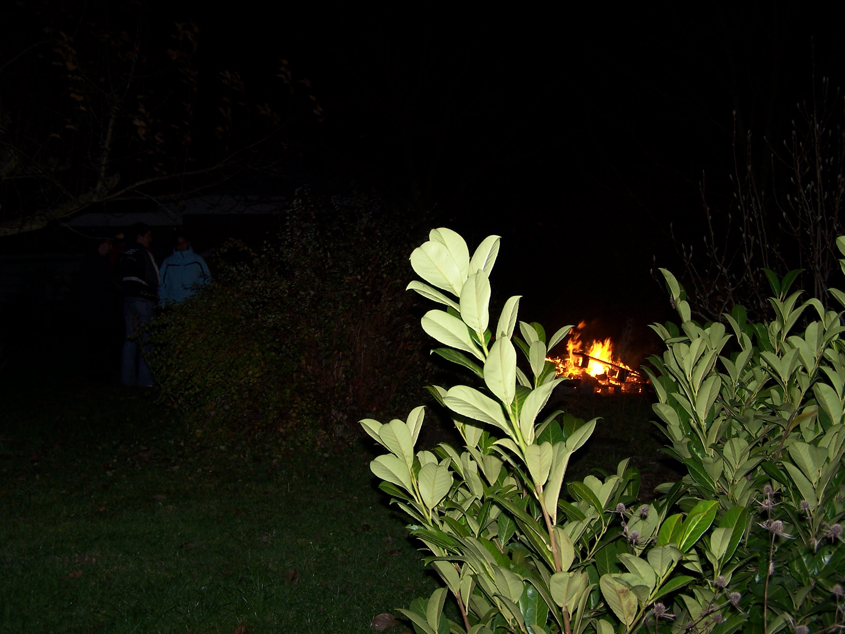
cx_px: 422
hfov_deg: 46.8
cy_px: 317
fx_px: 976
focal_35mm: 40
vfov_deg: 36.0
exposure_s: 1/60
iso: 80
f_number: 2.8
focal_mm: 6.7
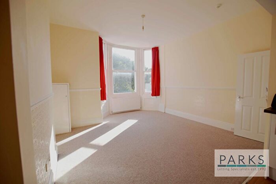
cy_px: 92
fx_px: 115
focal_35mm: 15
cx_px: 138
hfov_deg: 100.4
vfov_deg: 77.4
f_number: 3.5
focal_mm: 10
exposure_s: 1/320
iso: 100
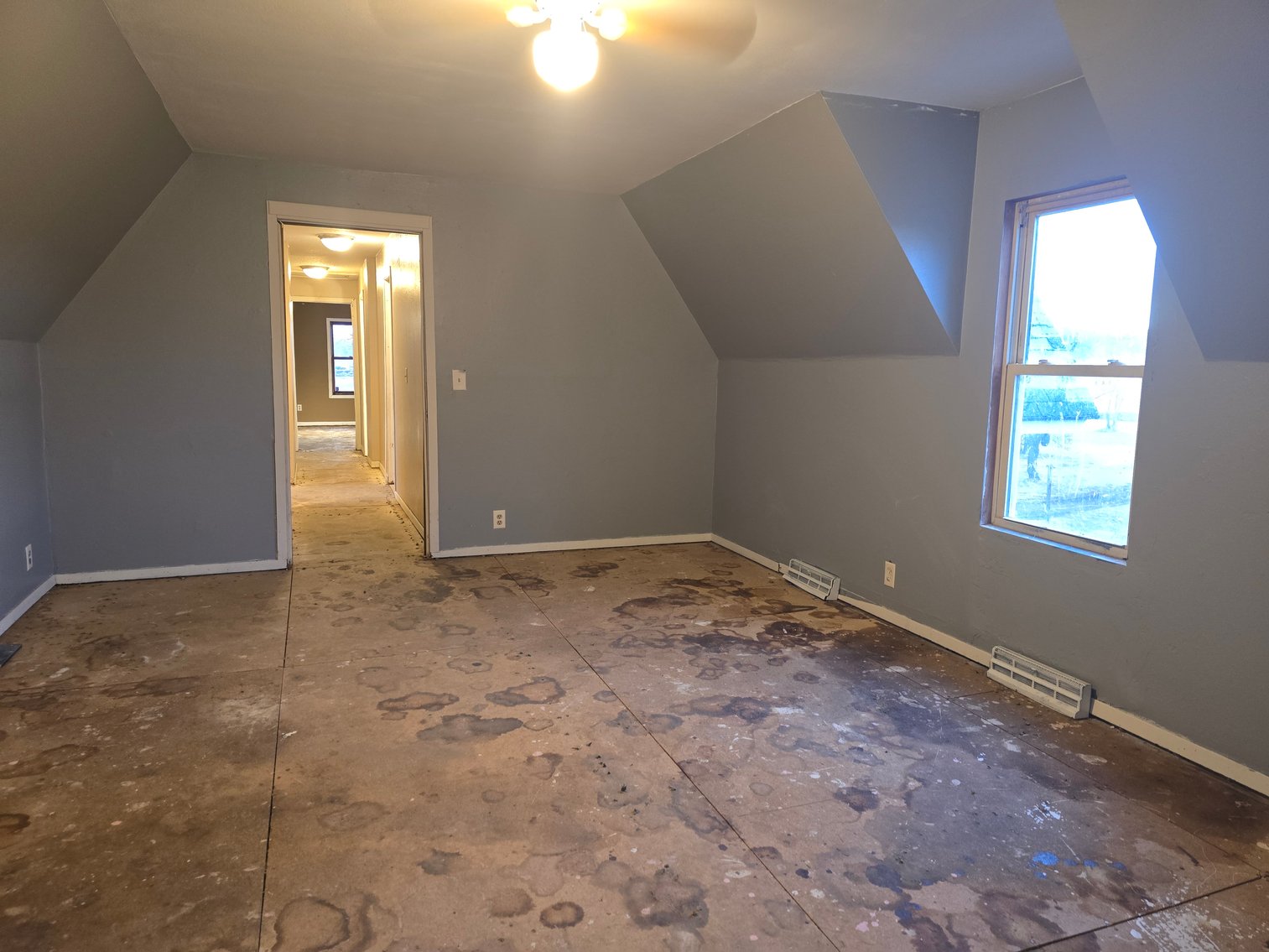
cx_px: 634
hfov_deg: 73.9
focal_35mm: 23
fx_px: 843
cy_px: 476
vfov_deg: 58.9
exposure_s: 1/15
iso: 250
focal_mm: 6.3
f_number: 1.7
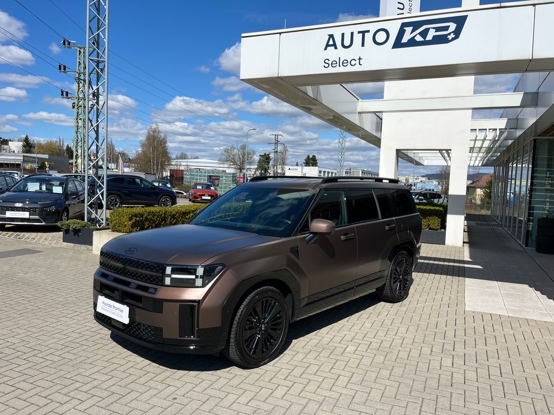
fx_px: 416
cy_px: 208
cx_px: 277
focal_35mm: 26
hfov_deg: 67.3
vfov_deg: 53.1
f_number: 1.6
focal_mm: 5.1
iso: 50
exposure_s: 1/5556
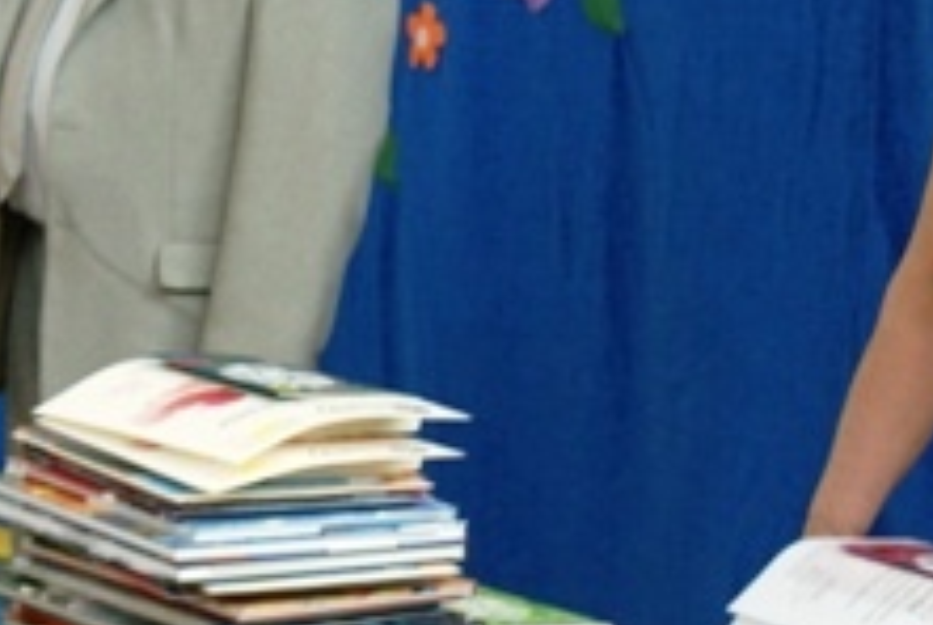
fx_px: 4515
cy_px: 190
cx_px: 435
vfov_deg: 7.9
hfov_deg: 11.8
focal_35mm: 174
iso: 320
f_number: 5.6
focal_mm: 40
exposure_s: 1/60
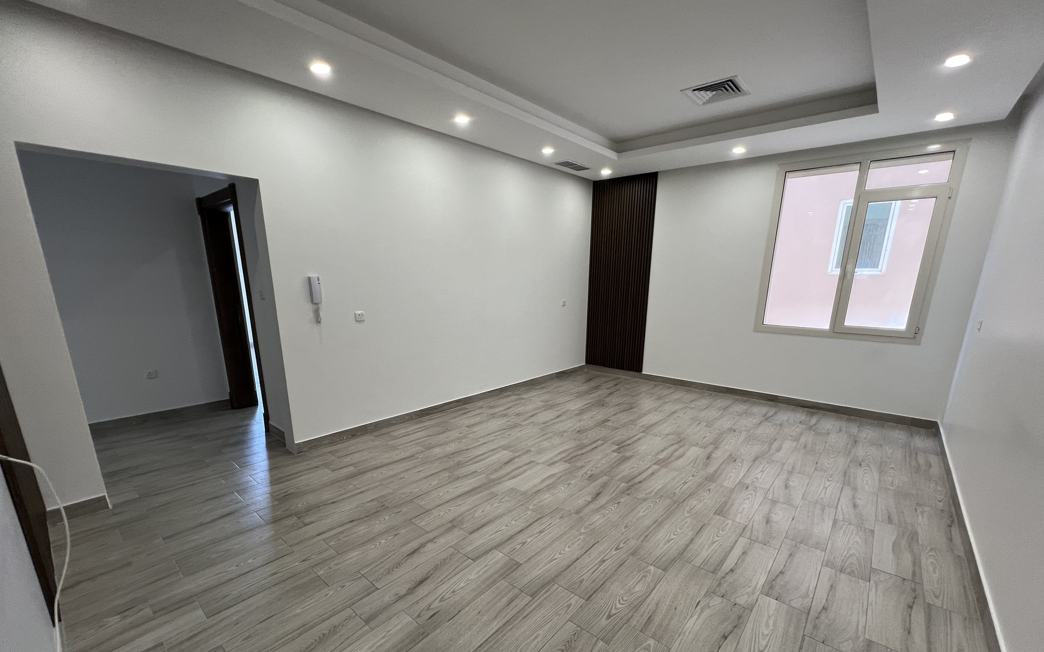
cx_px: 525
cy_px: 387
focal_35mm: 14
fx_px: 398
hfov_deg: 105.3
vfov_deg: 77.9
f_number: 1.8
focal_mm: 1.57
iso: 160
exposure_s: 1/100
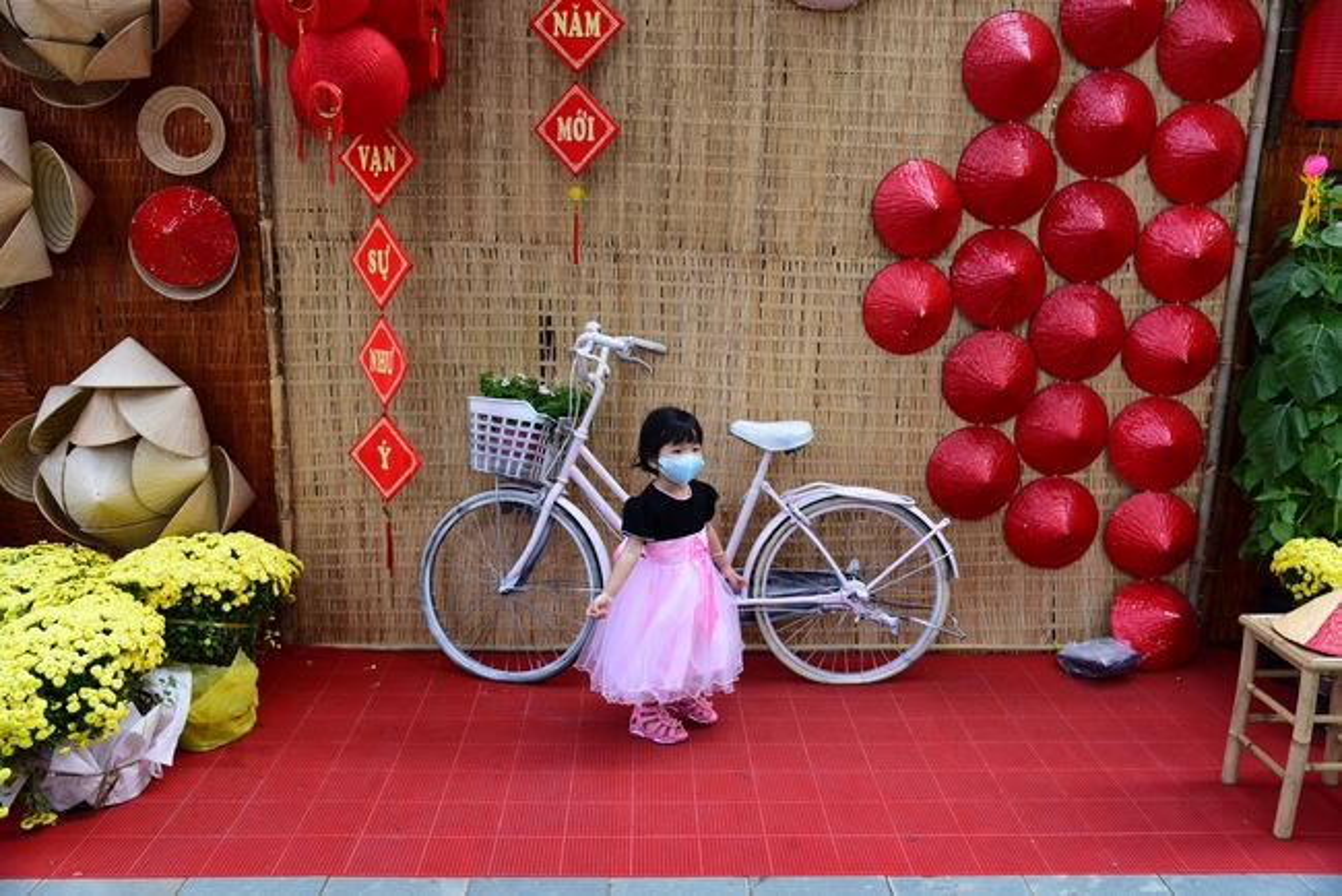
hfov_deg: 61.9
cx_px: 671
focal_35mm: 30
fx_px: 1119
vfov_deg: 43.6
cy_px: 448
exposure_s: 1/100
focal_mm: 30
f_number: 5
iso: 160
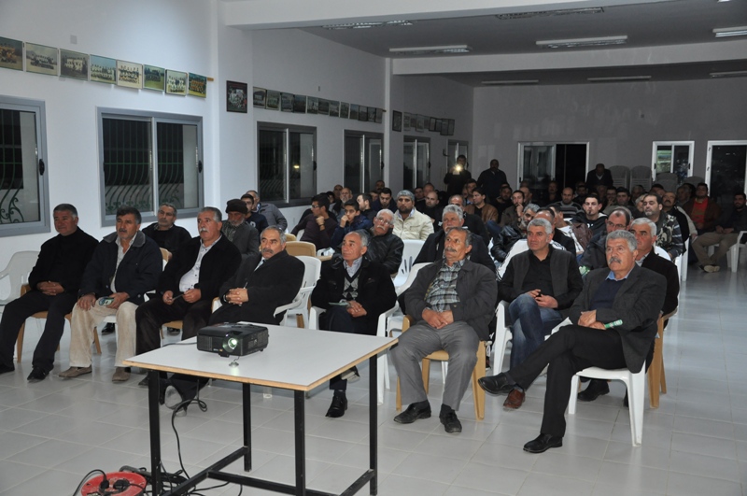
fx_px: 777
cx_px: 374
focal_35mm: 38
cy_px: 248
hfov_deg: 51.3
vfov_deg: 35.4
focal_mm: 25
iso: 800
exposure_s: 1/60
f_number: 4
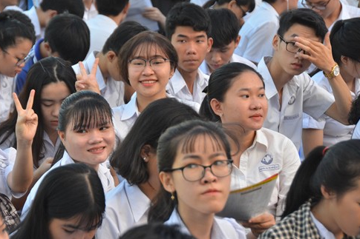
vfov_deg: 7.3
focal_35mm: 188
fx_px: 1876
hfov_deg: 11.0
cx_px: 157
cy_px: 107
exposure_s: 1/320
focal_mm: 95
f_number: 5.3
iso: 400
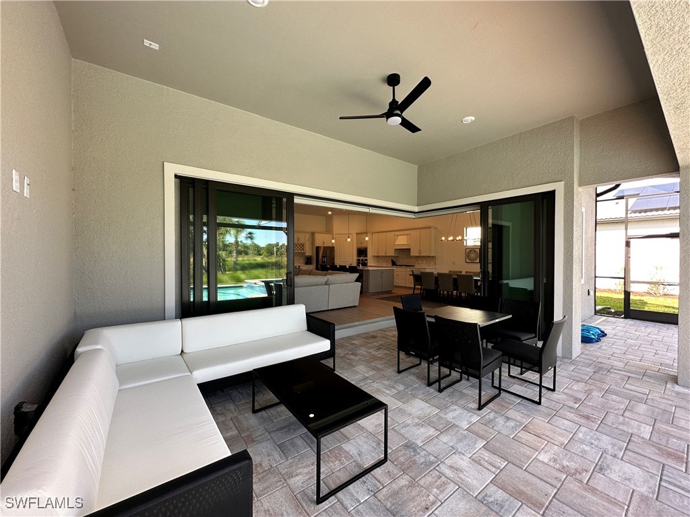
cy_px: 258
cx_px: 345
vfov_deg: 85.7
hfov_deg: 102.1
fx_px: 279
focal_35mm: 14
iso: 64
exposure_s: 1/120
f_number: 2.2
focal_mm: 2.22
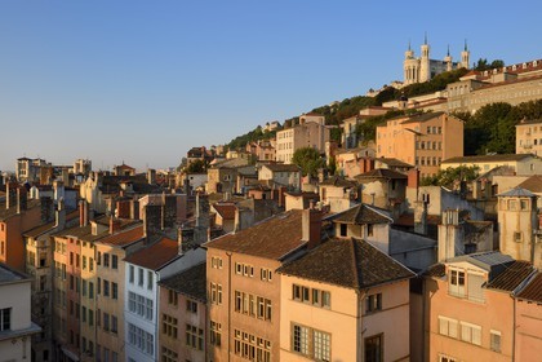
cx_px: 271
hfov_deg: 60.3
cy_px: 181
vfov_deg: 42.3
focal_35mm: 31
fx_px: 467
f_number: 14
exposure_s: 1/125
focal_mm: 31
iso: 200
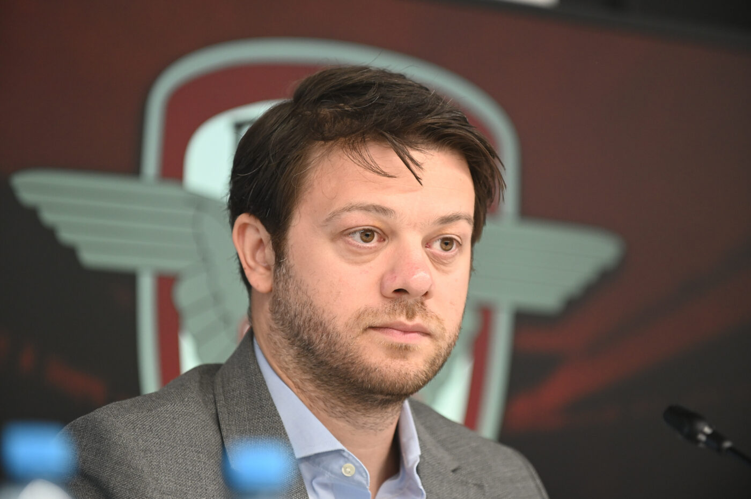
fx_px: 4169
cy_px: 250
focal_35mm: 200
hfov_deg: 10.3
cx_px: 376
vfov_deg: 6.9
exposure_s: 1/200
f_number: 4
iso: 2000
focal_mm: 200
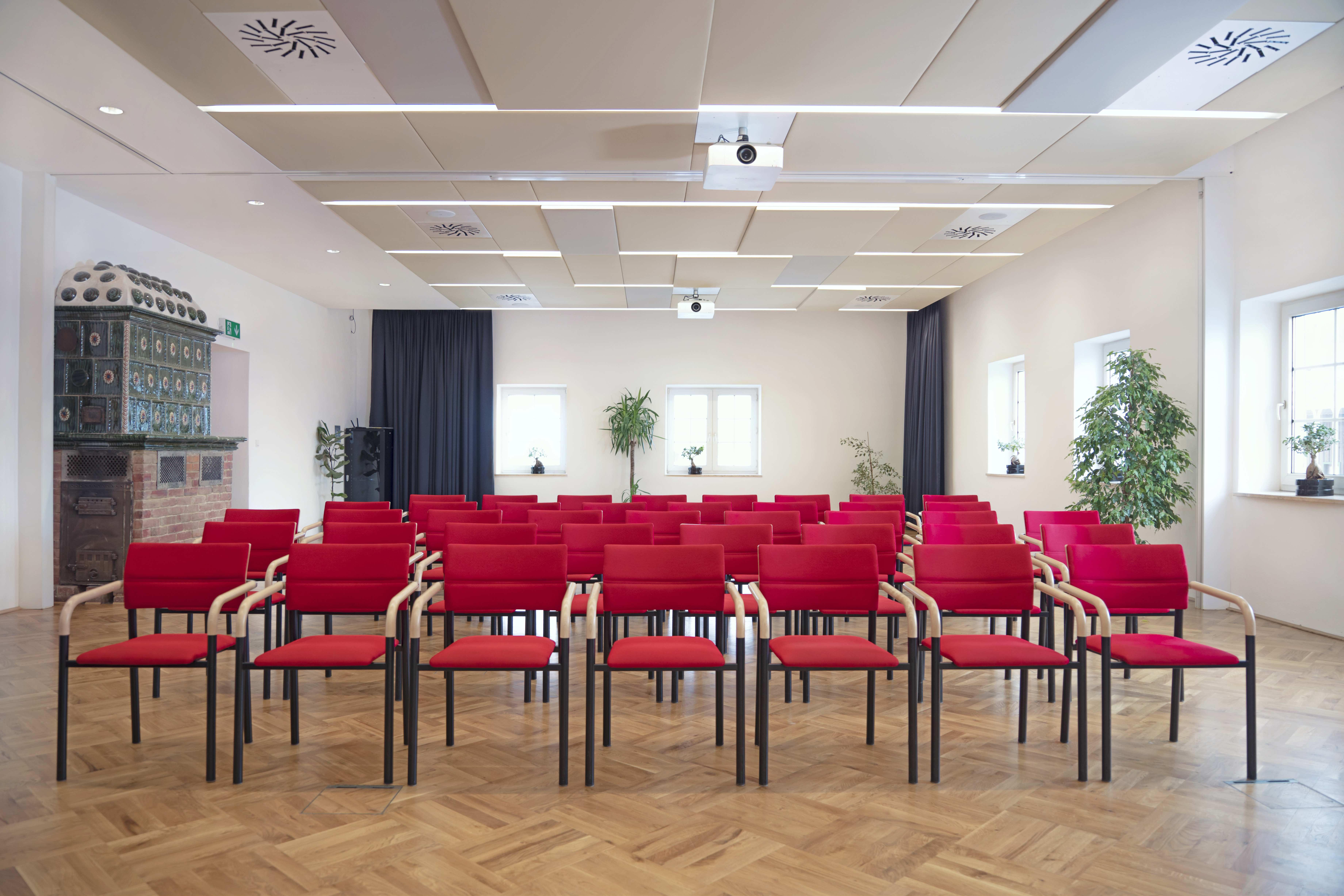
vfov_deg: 53.1
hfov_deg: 73.7
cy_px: 448
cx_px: 672
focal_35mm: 24
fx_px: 896
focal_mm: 24
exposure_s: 1/50
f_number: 2.8
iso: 64
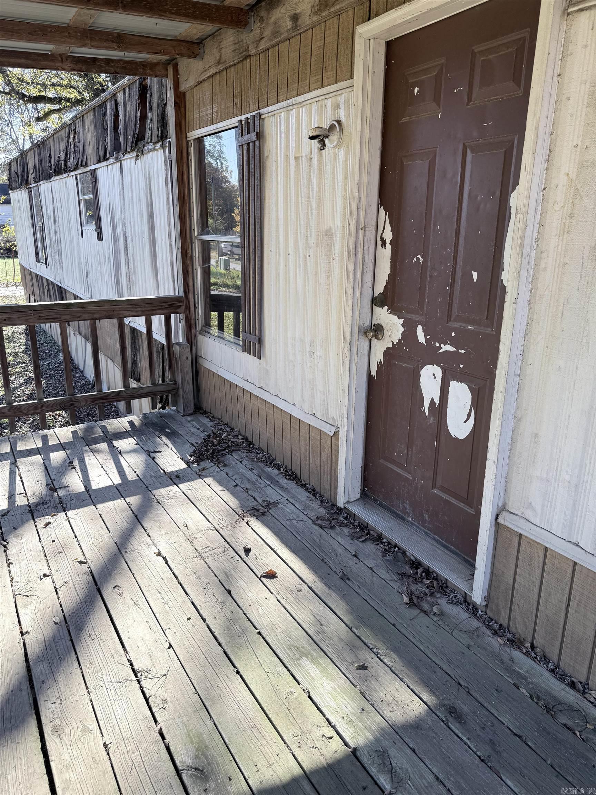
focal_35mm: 24
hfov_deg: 56.8
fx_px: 551
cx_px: 298
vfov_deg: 71.6
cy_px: 398
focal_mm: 6.76
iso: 80
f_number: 1.78
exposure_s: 1/654
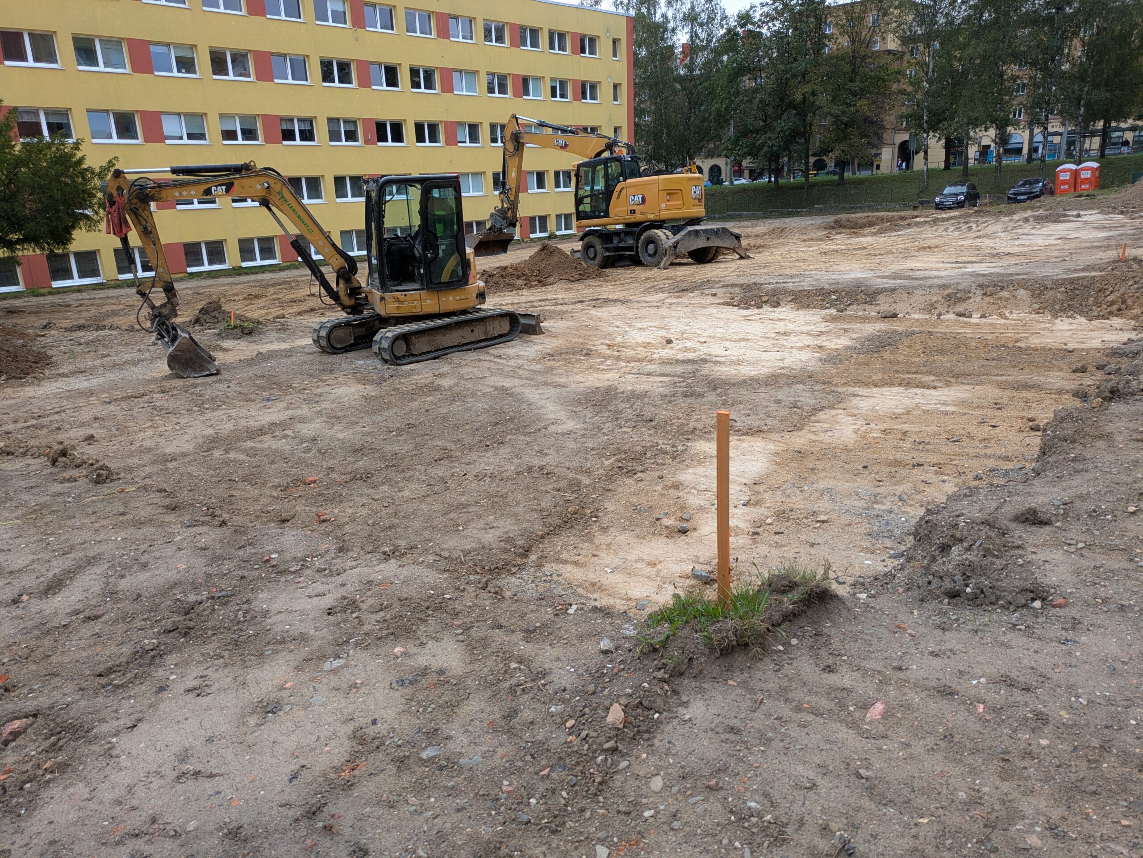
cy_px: 429
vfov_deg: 54.9
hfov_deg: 69.4
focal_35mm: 25
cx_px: 572
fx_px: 826
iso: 45
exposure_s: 1/555
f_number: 1.89
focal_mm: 5.43
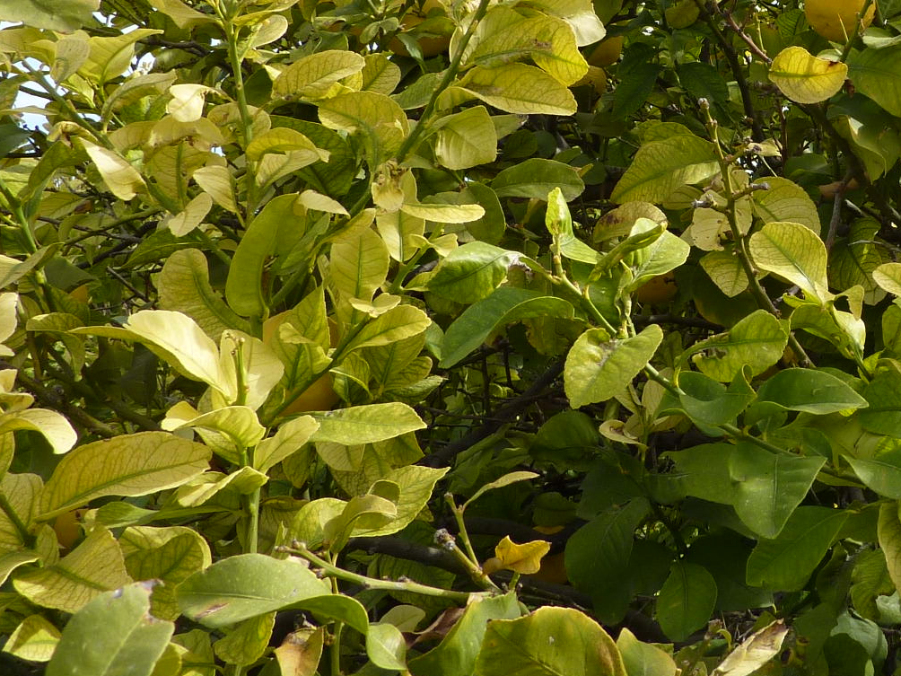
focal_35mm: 51
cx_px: 868
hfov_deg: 34.6
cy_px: 101
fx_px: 1327
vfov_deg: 27.8
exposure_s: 1/320
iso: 80
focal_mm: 4.1
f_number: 4
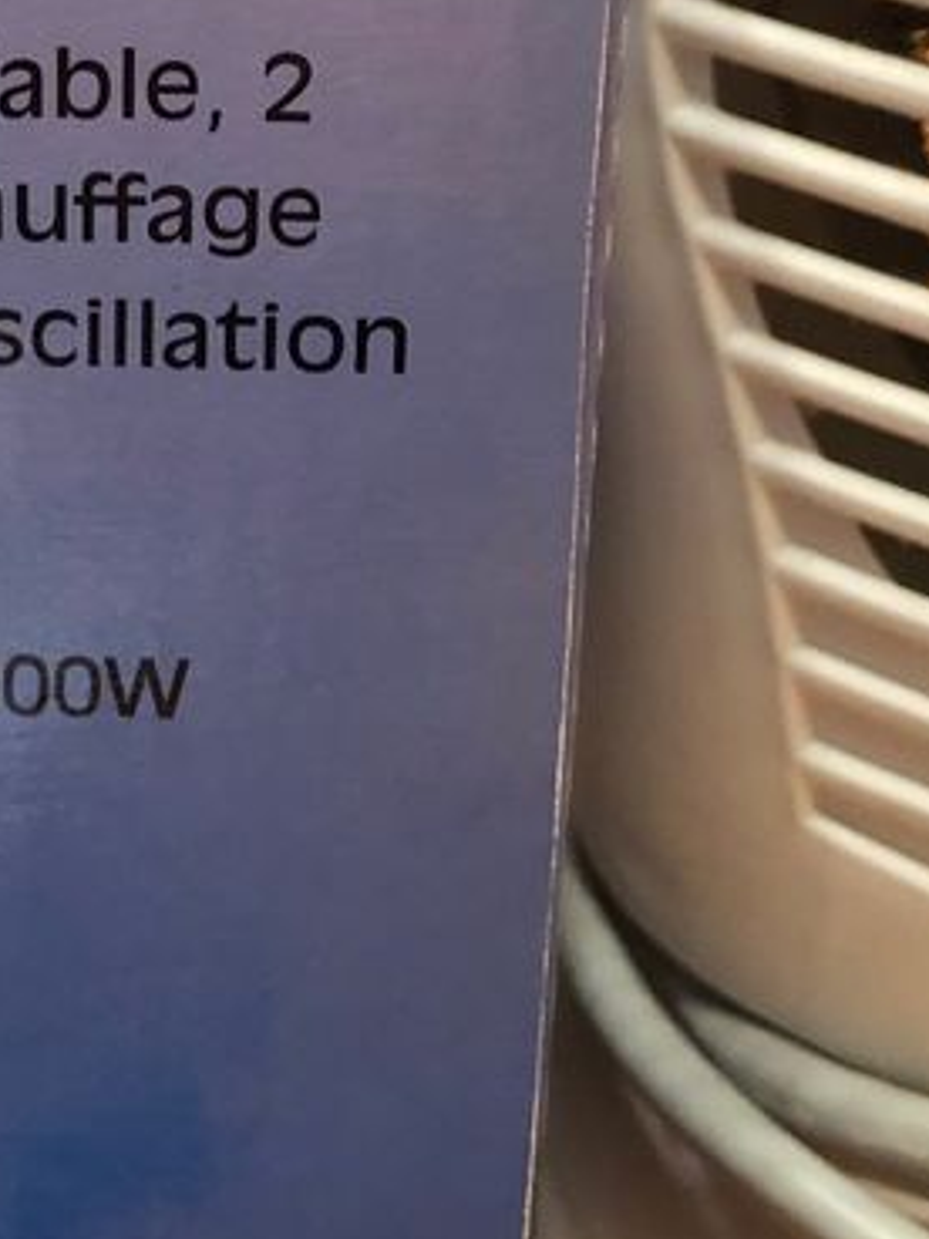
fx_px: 2720
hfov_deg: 18.8
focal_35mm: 76
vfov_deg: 23.8
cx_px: -47
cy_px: -178
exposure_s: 1/7
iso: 80
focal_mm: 3.99
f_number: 1.8
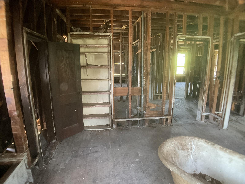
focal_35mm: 29
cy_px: 92
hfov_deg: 61.7
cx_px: 122
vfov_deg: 48.2
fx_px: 205
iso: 400
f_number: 1.8
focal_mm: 3
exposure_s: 1/30
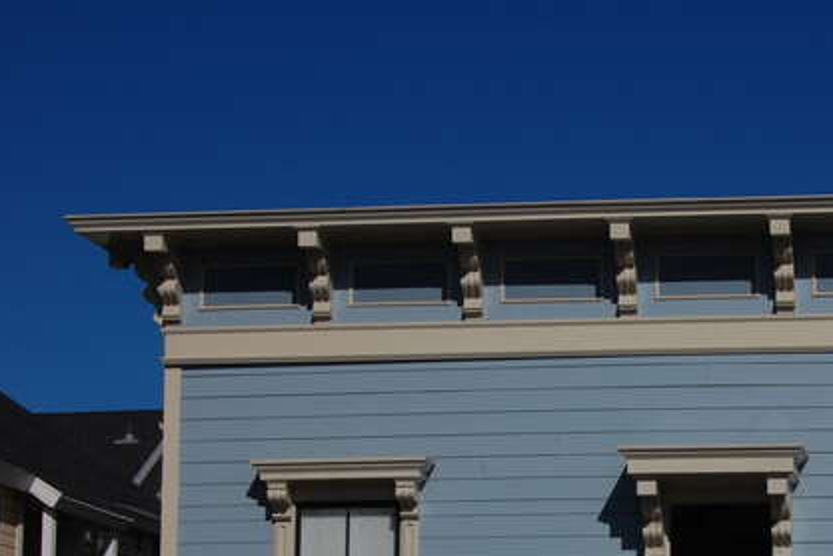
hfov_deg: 21.6
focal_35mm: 92
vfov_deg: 14.7
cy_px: 516
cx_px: 761
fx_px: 2129
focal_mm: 32
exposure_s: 1/500
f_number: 16
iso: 200
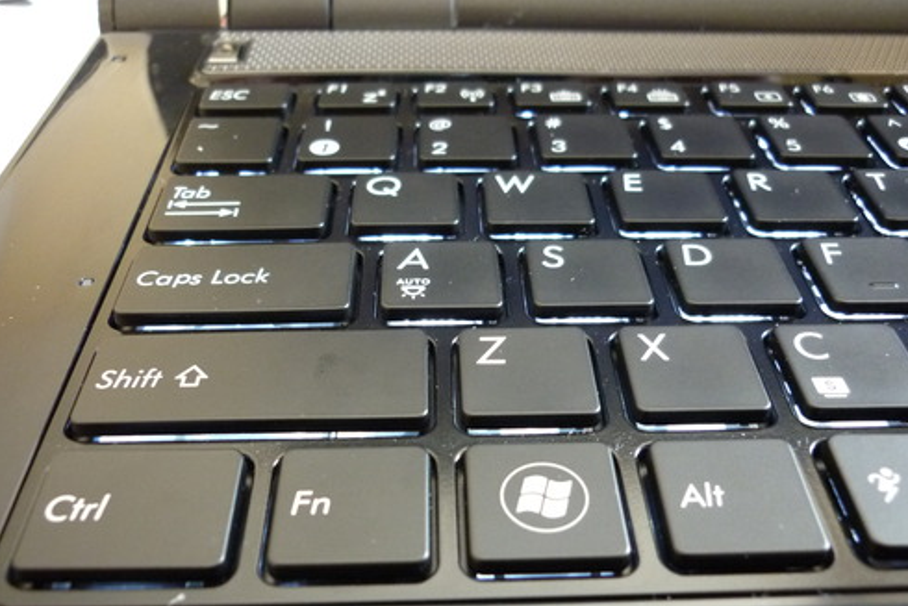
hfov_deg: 54.4
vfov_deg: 37.8
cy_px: 333
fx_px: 883
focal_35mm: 35
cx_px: 456
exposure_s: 1/15
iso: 400
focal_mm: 5.5
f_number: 2.8
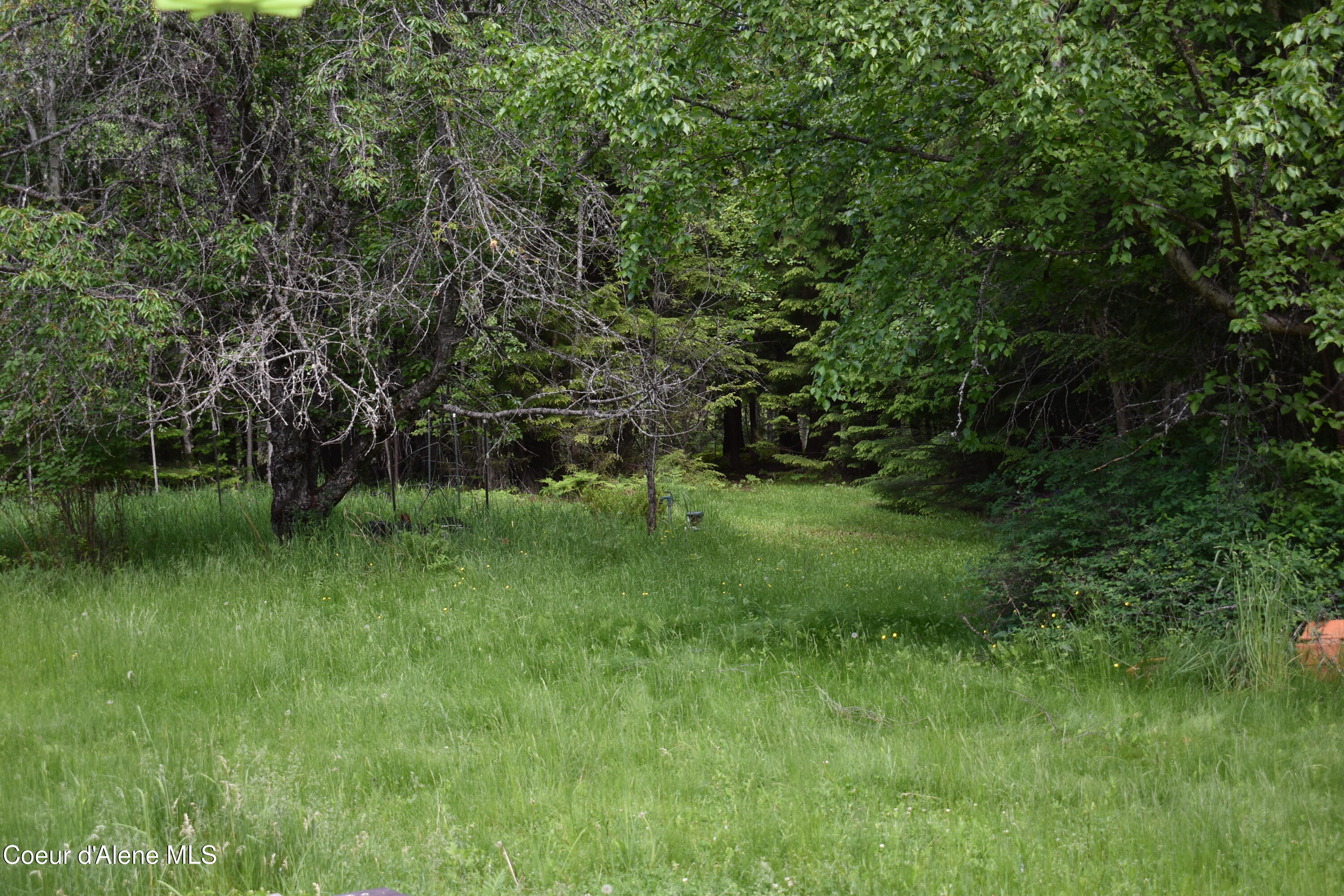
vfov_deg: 26.5
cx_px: 672
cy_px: 448
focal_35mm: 51
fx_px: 1904
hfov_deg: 38.9
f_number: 4.5
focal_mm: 34
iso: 100
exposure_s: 1/125
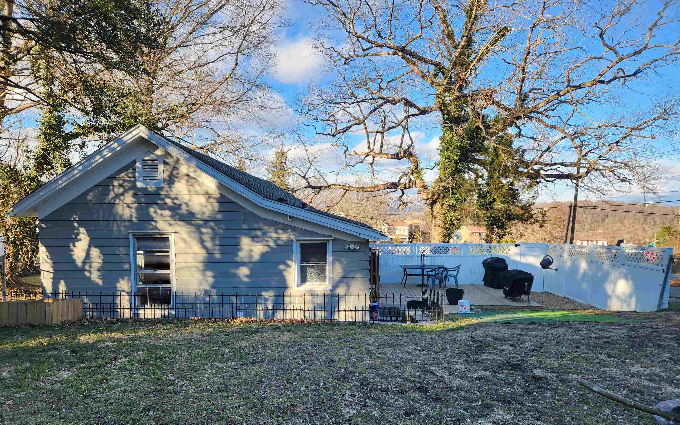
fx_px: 463
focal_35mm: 25
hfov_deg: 72.5
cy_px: 255
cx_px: 332
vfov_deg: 49.0
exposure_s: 1/344
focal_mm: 5.4
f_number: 1.8
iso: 20
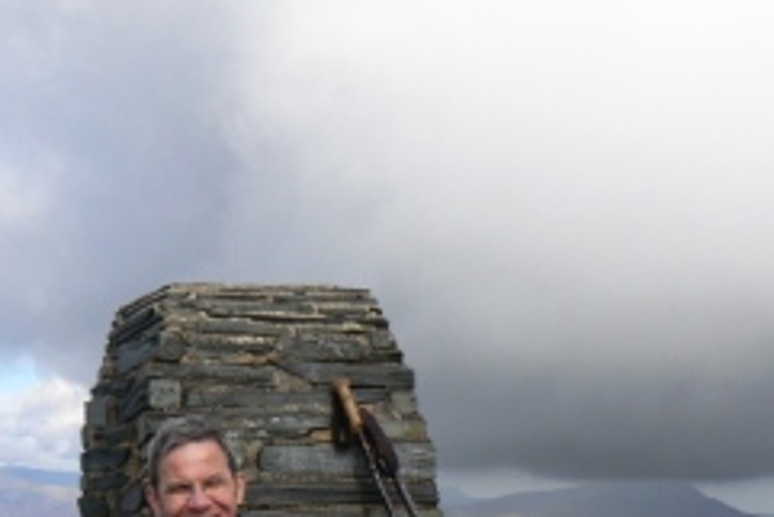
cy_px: 504
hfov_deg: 29.4
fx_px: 1441
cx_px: 151
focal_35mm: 67
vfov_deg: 19.8
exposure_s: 1/500
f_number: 6.3
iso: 80
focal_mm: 6
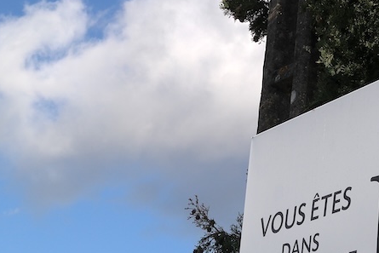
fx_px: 1222
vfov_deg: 11.6
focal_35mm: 116
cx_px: 316
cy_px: 282
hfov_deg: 17.5
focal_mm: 28
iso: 100
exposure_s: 1/400
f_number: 7.1
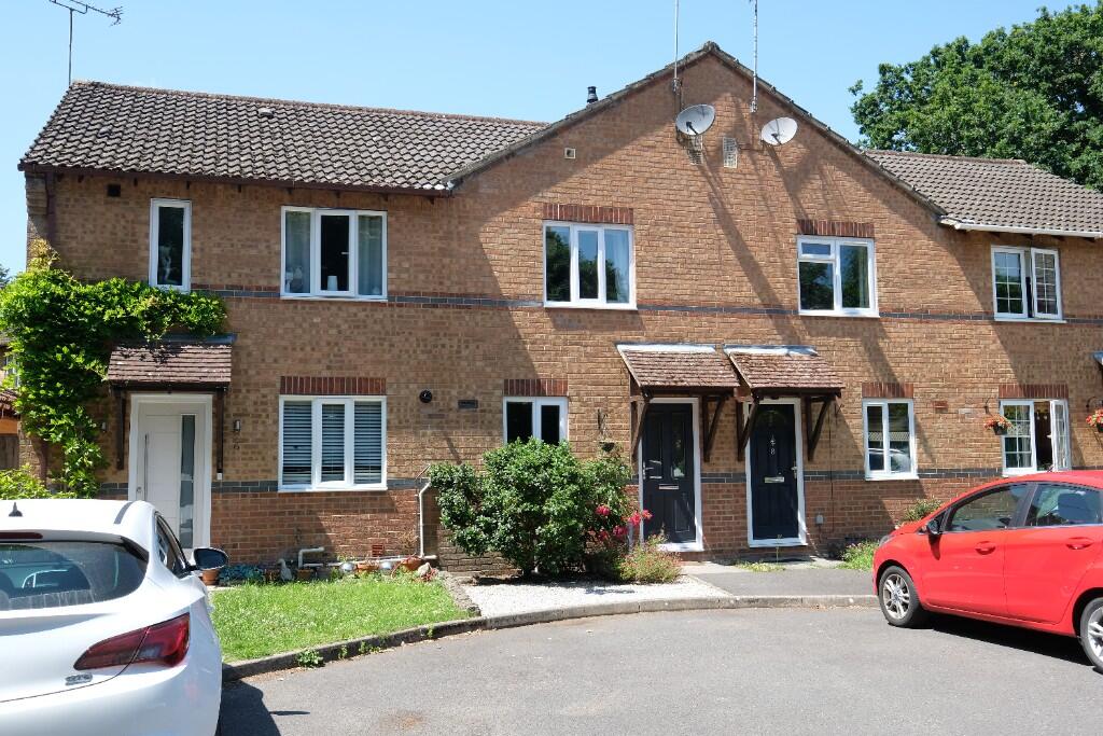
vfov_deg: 38.9
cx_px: 552
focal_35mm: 34
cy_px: 368
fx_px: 1042
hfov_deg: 55.8
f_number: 5.6
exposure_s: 1/320
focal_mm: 22.9
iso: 200
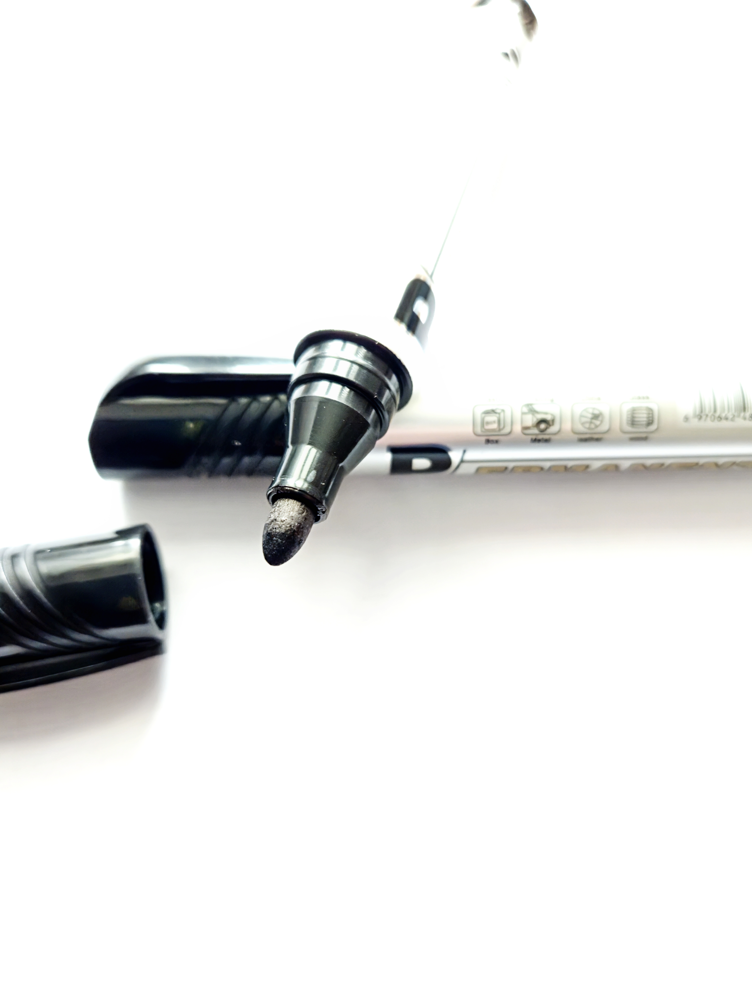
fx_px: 666
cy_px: 502
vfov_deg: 73.9
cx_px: 376
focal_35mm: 23
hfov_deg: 58.9
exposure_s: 1/50
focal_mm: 5.4
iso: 640
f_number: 1.8
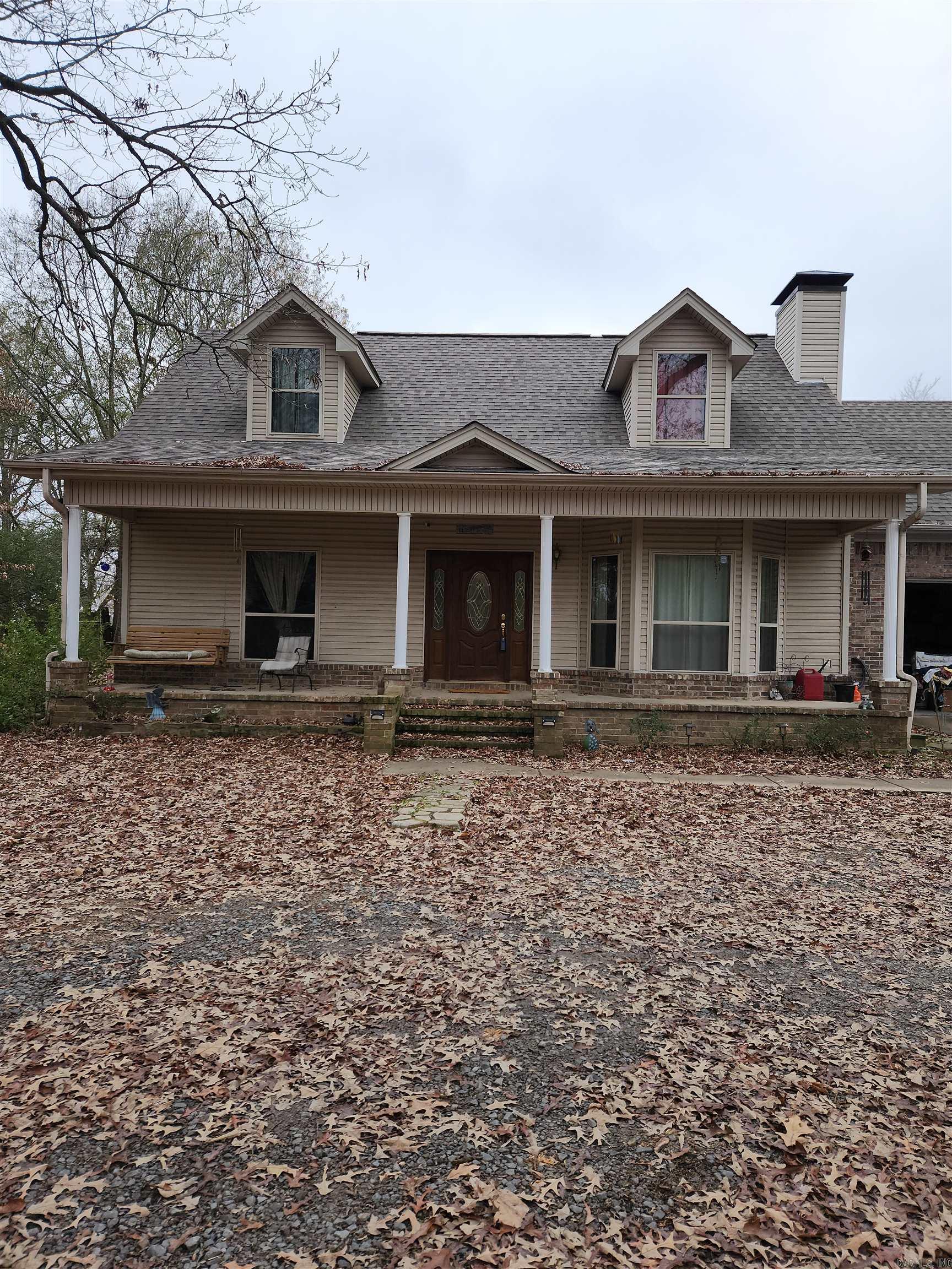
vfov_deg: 73.9
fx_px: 843
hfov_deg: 58.9
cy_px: 634
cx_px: 476
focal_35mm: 23
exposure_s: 1/554
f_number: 1.8
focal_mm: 5.4
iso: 20
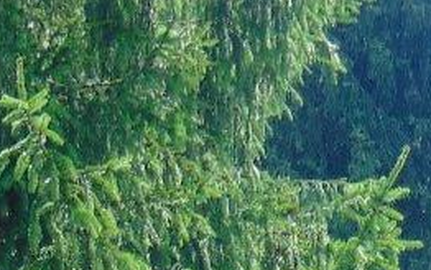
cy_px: 519
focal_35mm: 630
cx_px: 755
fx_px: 7403
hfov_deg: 3.3
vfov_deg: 2.1
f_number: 3.9
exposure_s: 1/200
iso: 80
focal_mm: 19.4
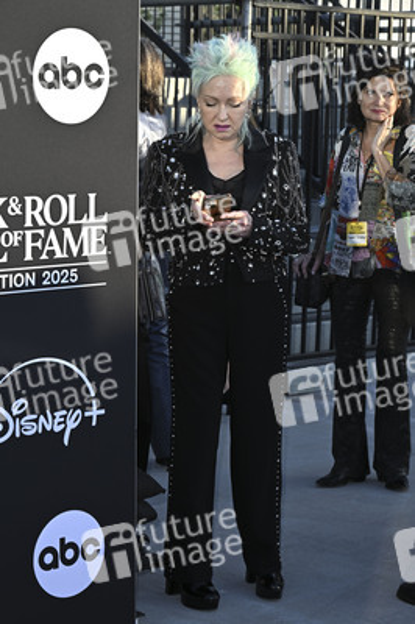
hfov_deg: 17.9
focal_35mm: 76
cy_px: 312
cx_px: 208
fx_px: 1316
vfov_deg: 26.7
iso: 320
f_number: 7.1
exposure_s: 1/320
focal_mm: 76
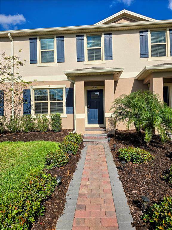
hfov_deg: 58.9
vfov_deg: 73.9
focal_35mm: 23
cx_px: 86
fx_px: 152
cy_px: 115
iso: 12
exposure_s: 1/1538
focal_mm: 6.3
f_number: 1.7
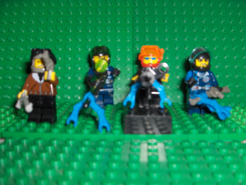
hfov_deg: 47.8
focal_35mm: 39
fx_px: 278
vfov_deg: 36.9
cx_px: 123
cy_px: 92
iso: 100
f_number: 4.8
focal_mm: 8
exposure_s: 1/60
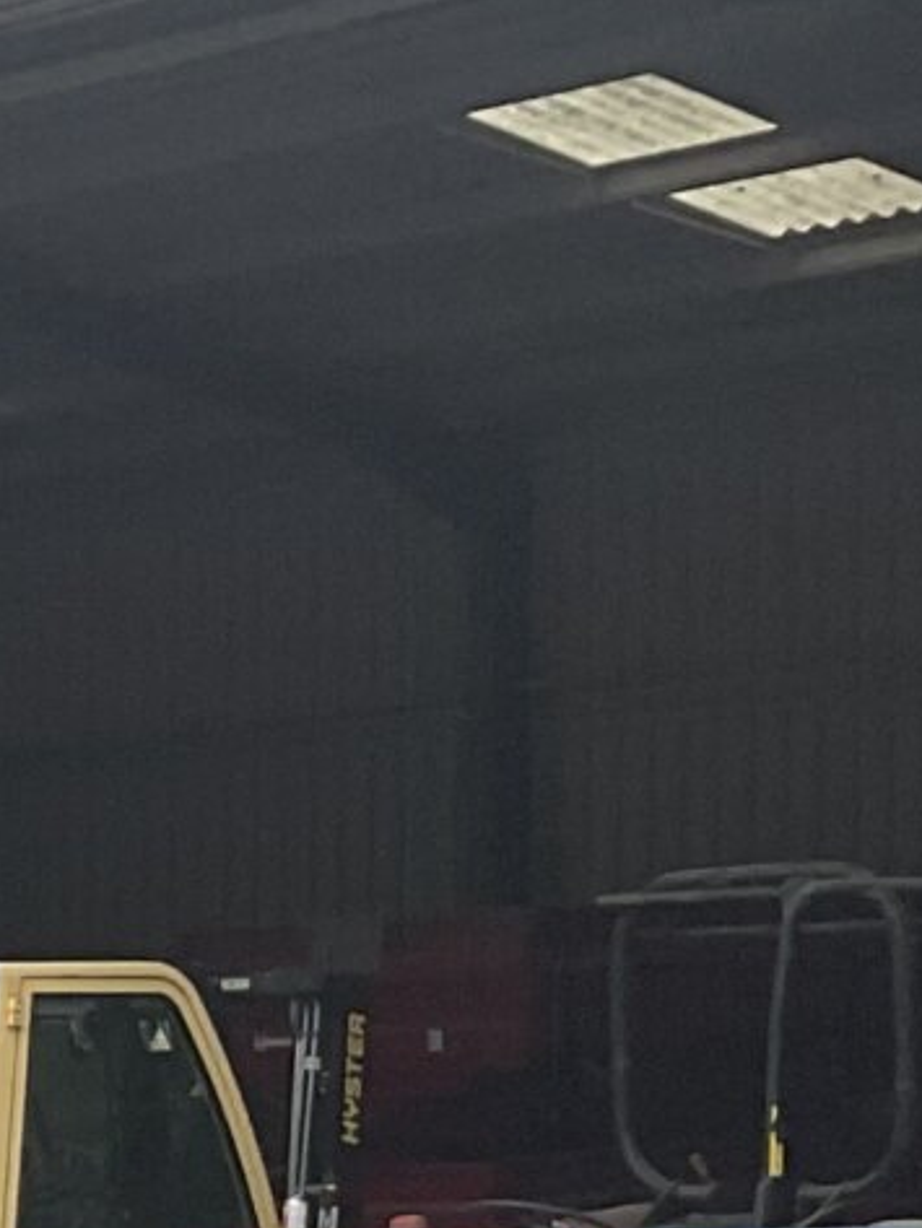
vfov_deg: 12.2
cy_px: 1589
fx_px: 5573
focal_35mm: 157
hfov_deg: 7.7
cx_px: -2182
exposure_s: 1/509
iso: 16
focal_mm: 3
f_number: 1.8
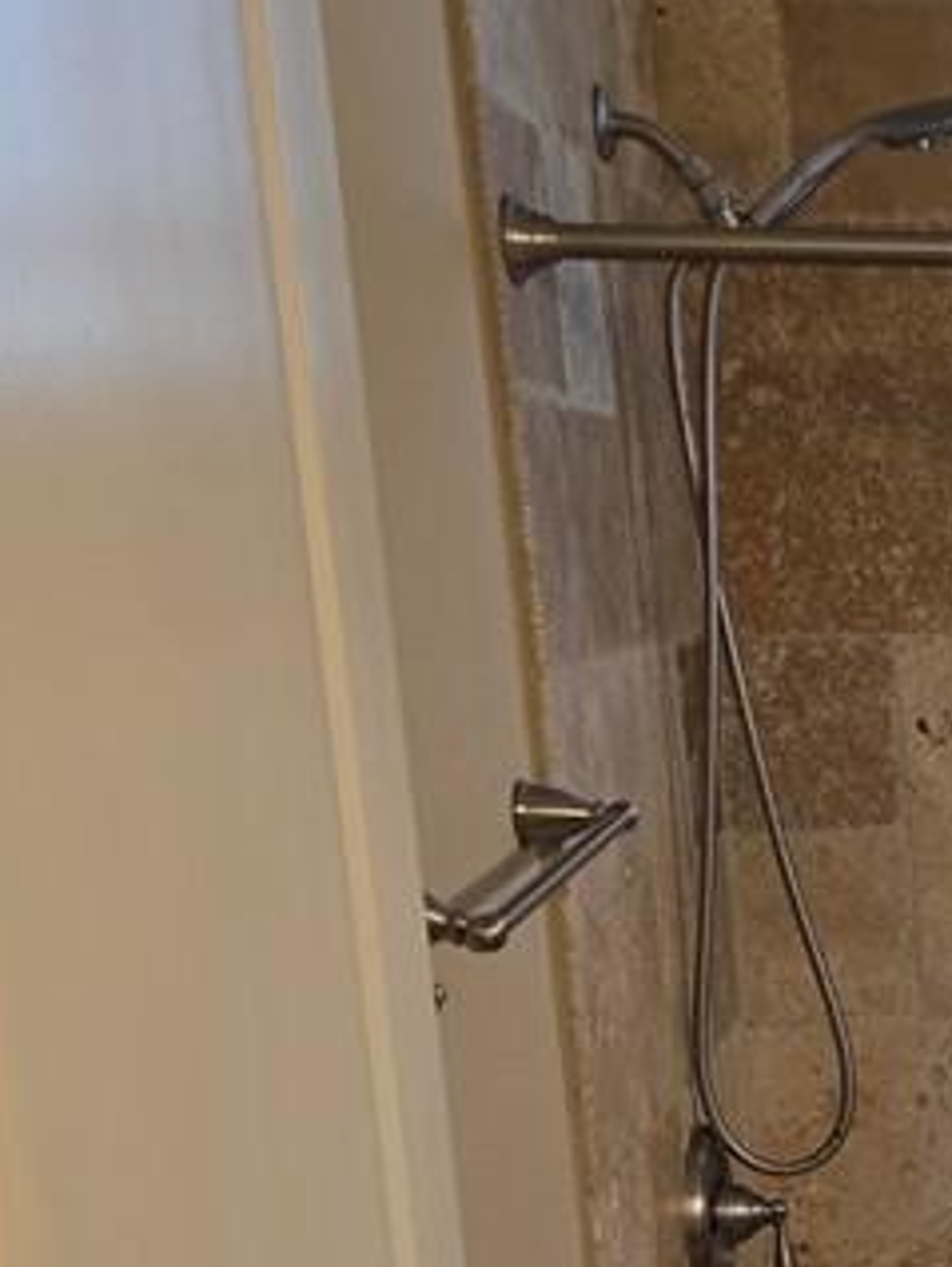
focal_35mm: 74
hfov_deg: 17.6
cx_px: 1486
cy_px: 1303
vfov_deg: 24.9
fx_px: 2710
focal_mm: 6.3
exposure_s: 1/120
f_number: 1.7
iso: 100
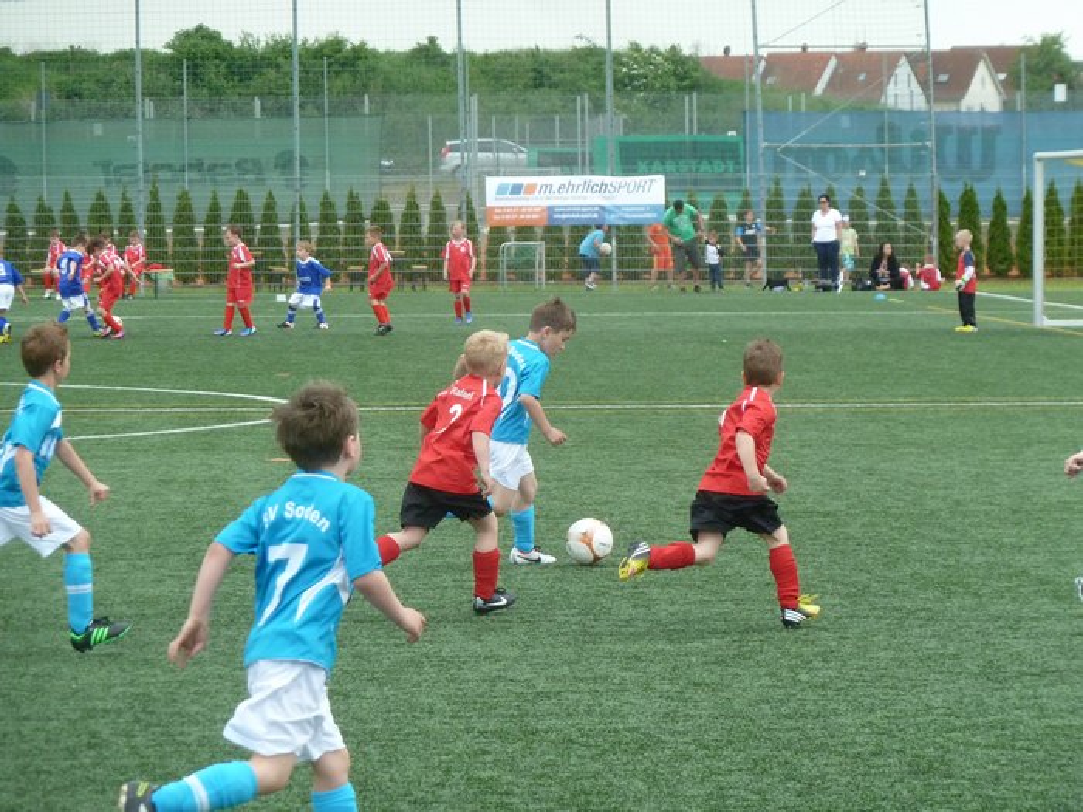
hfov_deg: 10.1
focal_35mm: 196
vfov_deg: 7.6
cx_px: 542
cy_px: 406
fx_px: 6132
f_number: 4.5
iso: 320
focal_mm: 32.1
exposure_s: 1/500
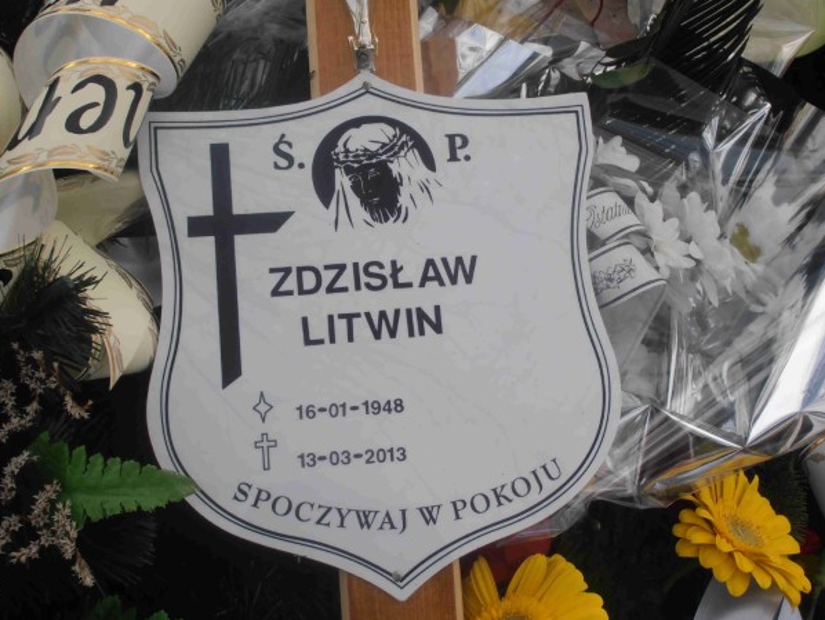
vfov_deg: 24.0
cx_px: 424
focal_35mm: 61
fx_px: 1454
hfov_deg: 31.7
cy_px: 300
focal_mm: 10.04
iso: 80
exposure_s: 1/500
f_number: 4.5
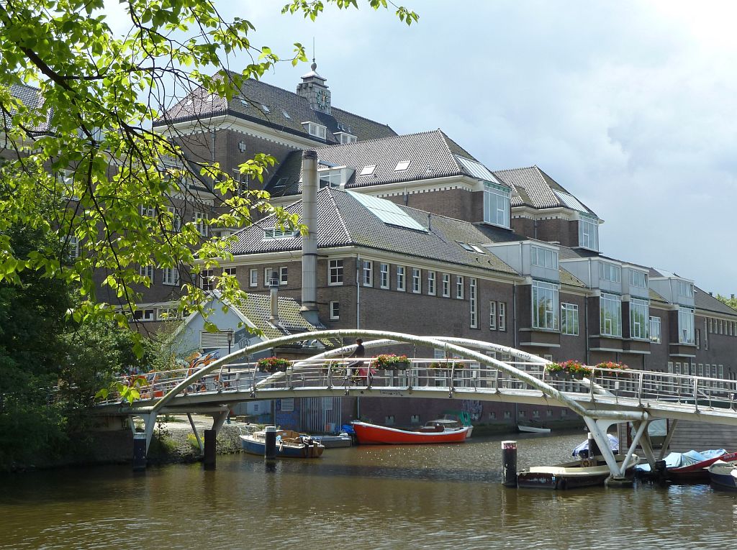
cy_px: 275
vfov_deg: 28.0
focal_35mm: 52
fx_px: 1106
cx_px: 368
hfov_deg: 36.9
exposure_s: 1/320
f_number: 3.8
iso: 80
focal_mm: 8.5
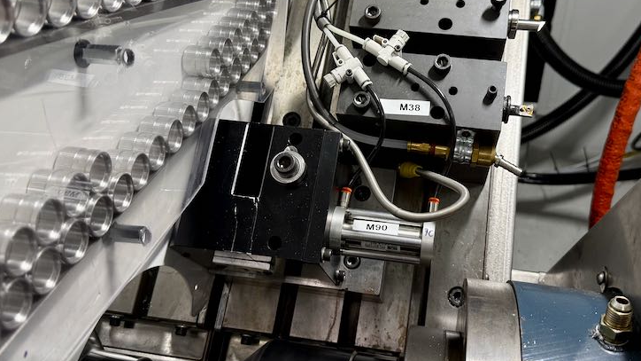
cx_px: 365
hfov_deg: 53.8
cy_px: 144
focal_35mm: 37
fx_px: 629
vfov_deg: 31.9
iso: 125
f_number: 1.78
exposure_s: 1/120
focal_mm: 6.76
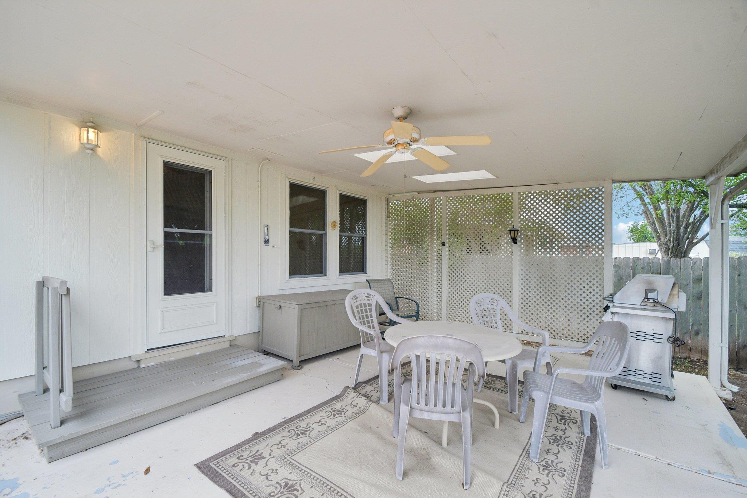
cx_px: 374
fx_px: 311
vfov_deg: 77.3
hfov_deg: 100.4
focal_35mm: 15
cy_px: 249
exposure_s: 1/50
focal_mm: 10
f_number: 8
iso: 400
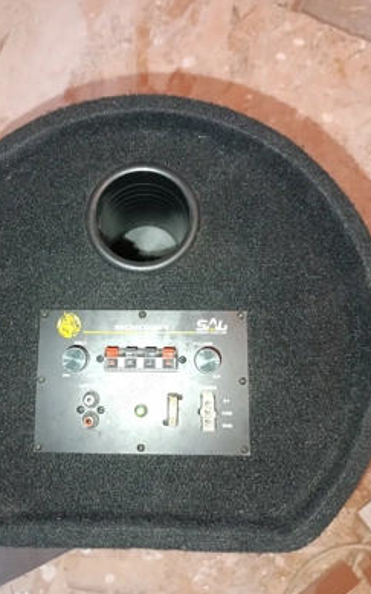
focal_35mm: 25
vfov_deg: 72.5
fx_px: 405
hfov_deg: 48.9
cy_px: 302
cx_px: 147
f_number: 1.6
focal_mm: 6.14
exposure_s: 1/33.3
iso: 1250
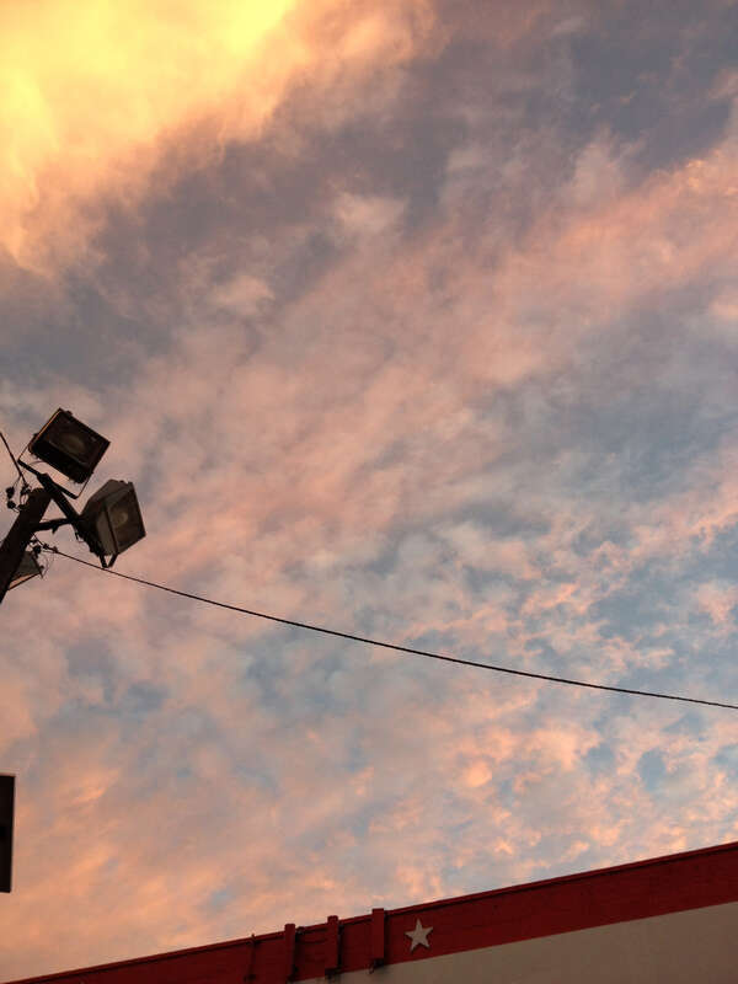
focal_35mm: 35
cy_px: 492
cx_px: 369
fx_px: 995
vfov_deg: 52.6
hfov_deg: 40.7
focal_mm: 4.28
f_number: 2.4
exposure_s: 1/60
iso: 64
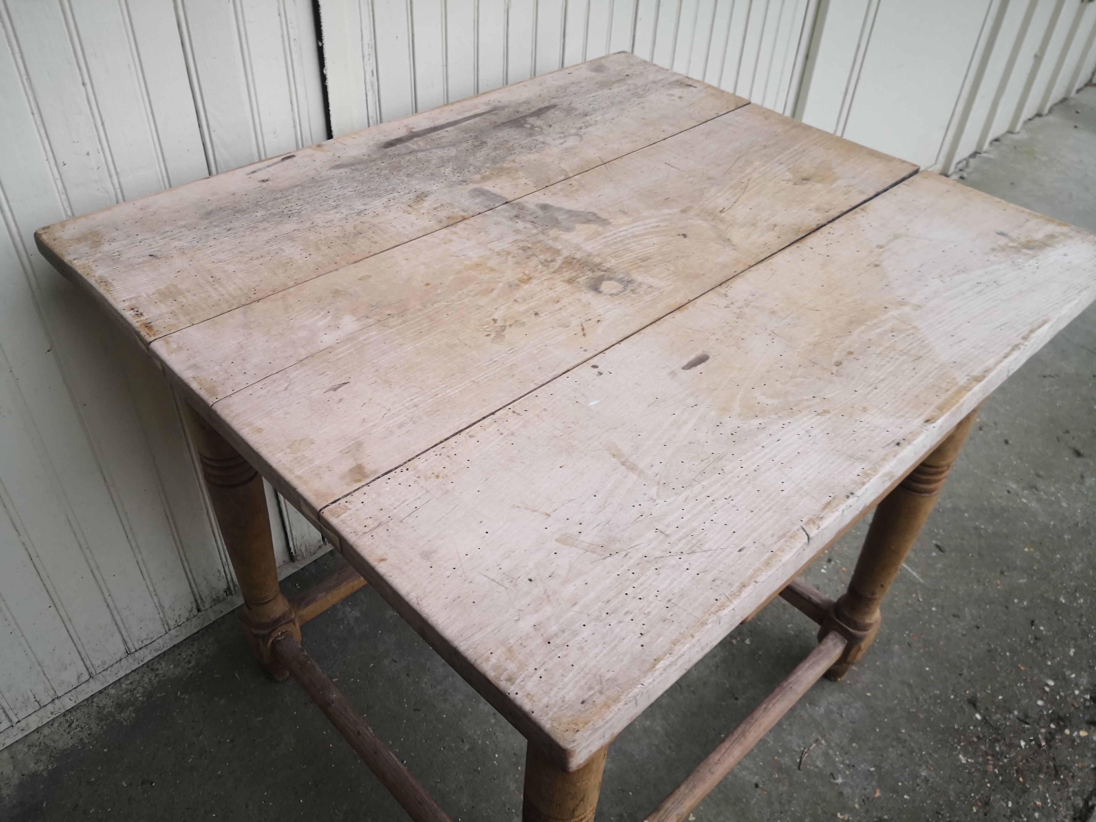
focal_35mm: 27
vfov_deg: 51.4
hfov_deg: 65.3
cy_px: 411
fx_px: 855
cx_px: 548
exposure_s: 1/105
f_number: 1.6
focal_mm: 3.95
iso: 50
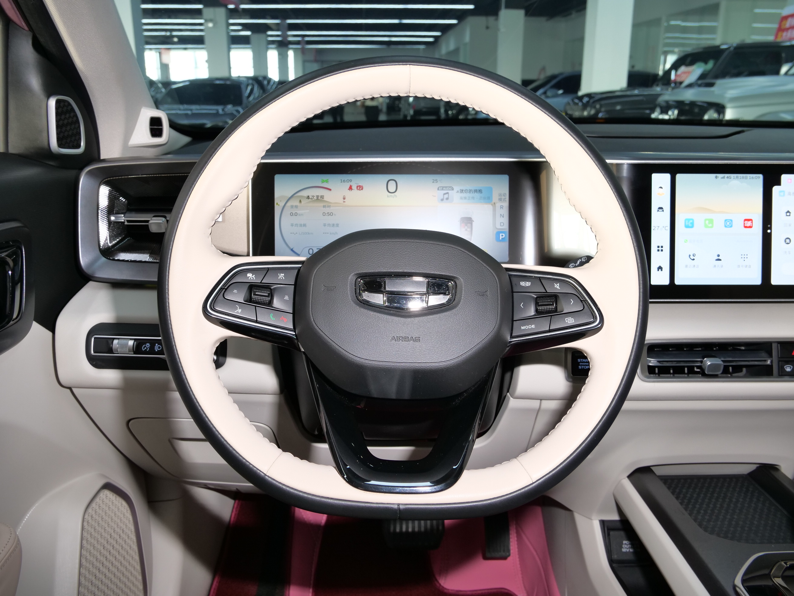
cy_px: 298
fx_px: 688
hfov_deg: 60.0
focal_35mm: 30
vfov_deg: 46.8
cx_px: 397
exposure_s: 1/25
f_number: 5.6
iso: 400
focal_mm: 15
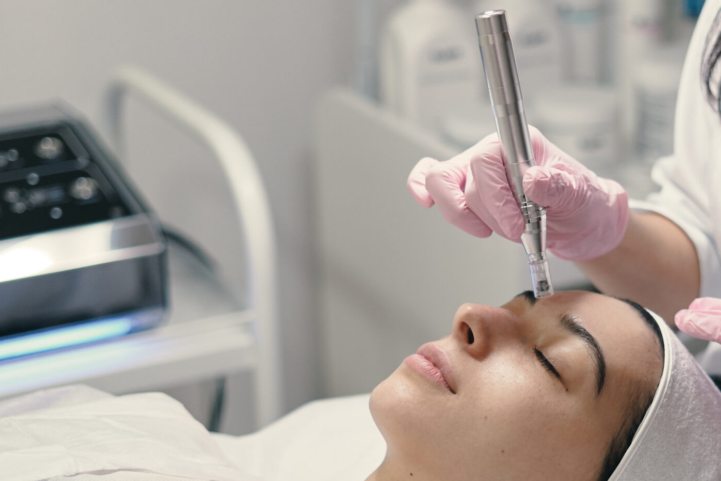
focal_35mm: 92
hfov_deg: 22.0
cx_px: 517
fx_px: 1843
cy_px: 386
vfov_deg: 14.8
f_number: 2
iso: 1000
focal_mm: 50
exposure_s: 1/500
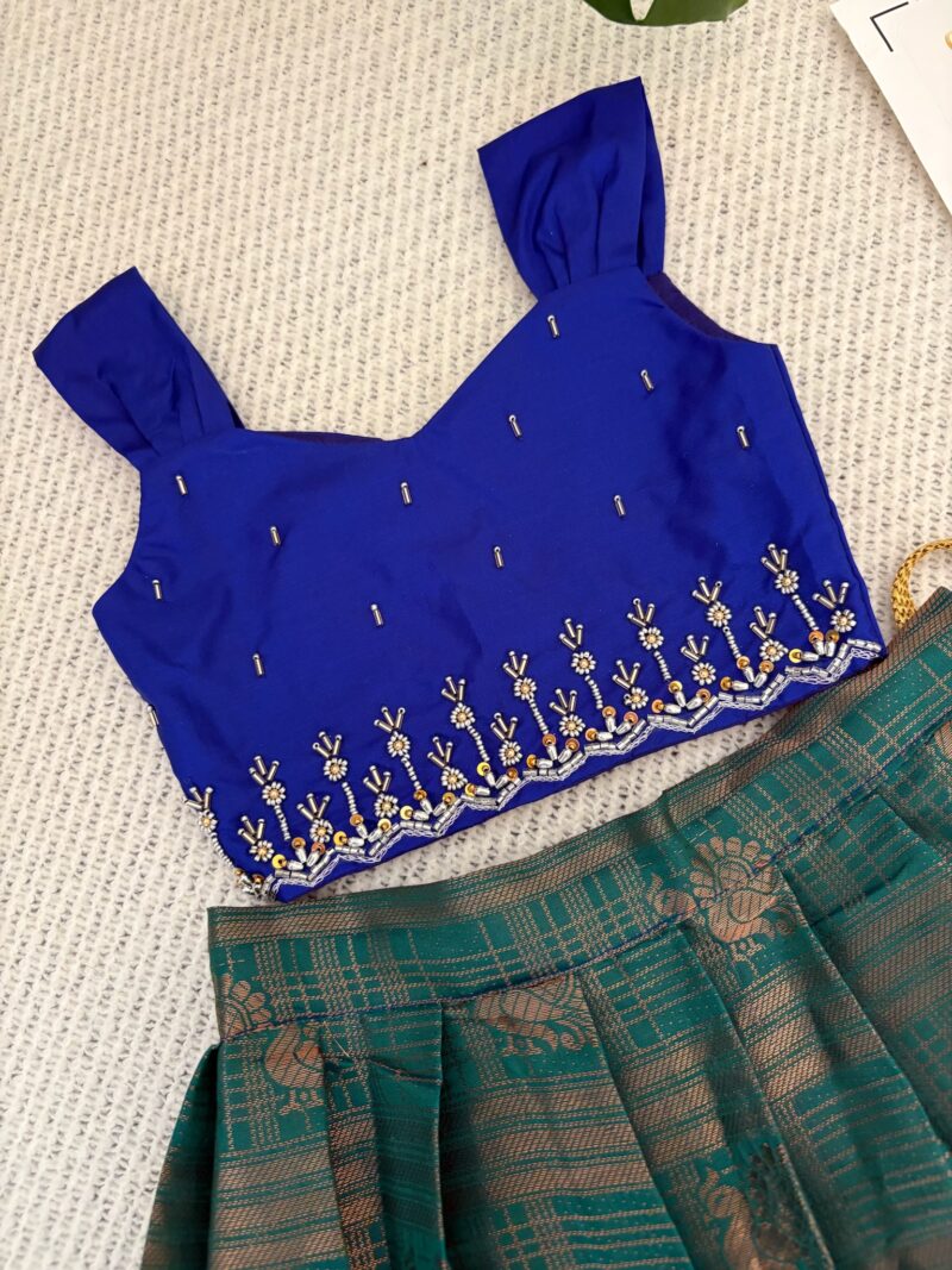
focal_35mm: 26
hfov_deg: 53.1
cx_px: 476
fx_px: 954
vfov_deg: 67.3
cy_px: 635
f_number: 1.6
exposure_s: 1/60
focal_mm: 5.96
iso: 320
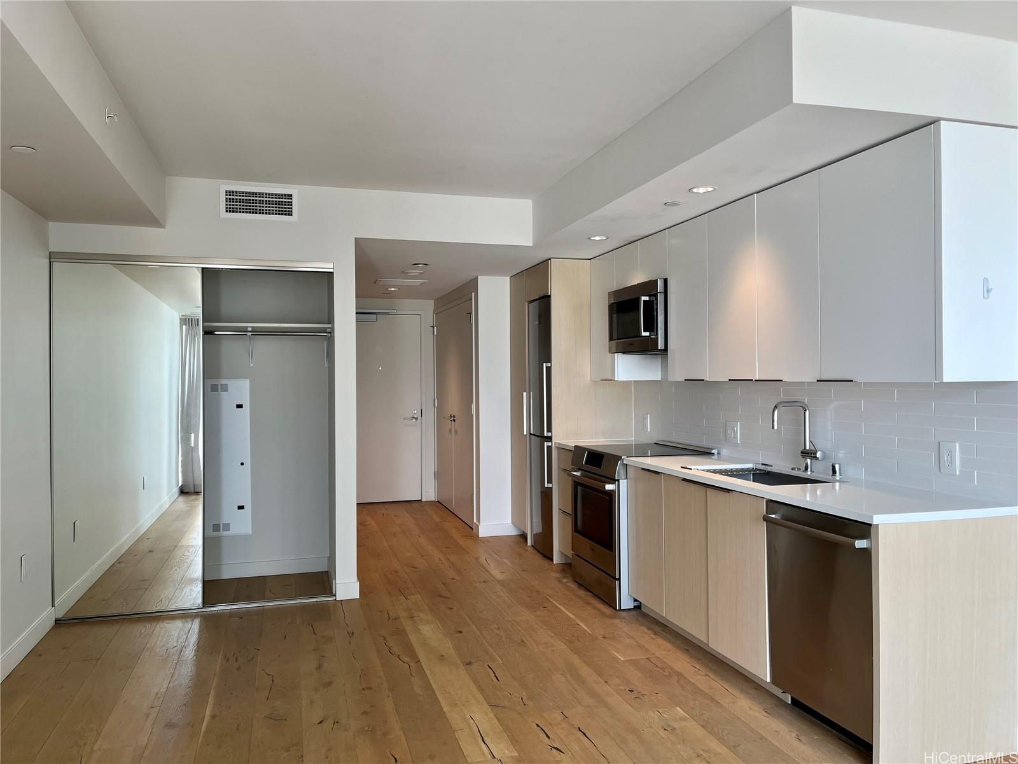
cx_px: 509
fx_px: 765
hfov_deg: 67.3
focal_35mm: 26
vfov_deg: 53.1
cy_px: 382
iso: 64
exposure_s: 1/120
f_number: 1.6
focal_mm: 5.1
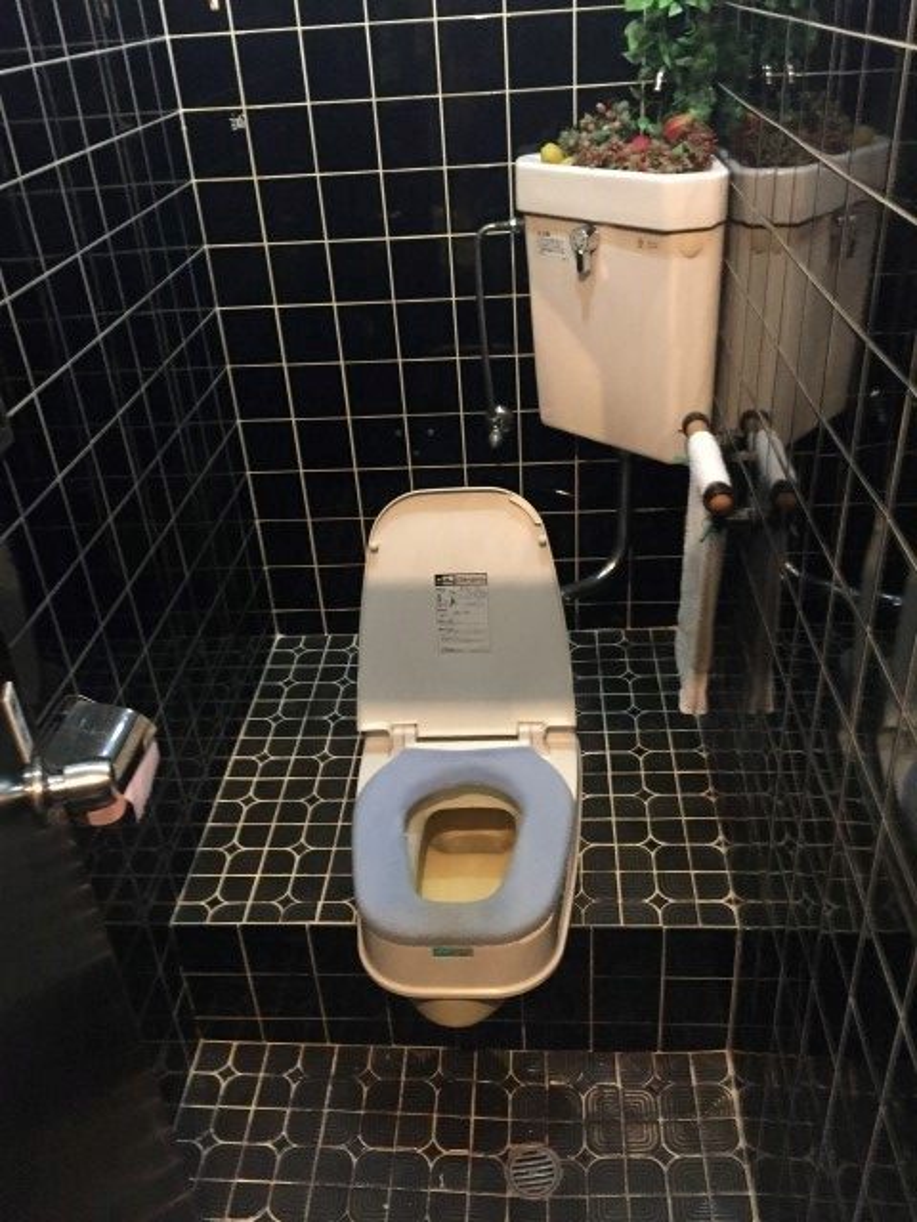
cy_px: 611
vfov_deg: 61.7
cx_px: 458
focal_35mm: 29
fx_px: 1024
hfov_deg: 48.2
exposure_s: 1/15
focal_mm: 4.15
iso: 320
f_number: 2.2
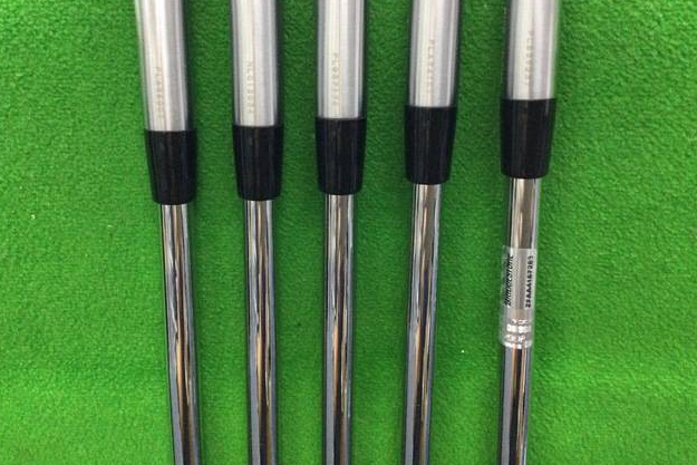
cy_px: 201
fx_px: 639
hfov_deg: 57.2
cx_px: 349
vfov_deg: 39.9
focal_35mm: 33
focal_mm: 3.3
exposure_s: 1/30
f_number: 2.4
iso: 250
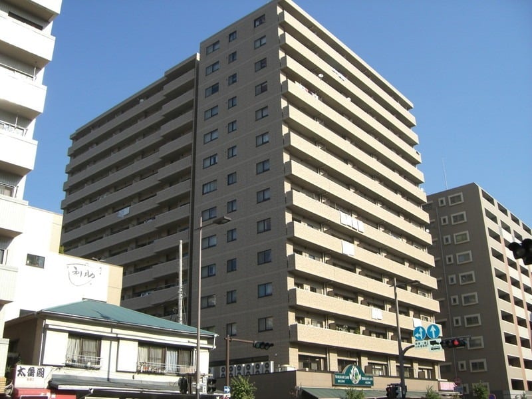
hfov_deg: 49.0
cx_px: 266
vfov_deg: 37.7
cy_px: 200
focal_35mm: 38
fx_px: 584
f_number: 4.3
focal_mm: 6.2
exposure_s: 1/400
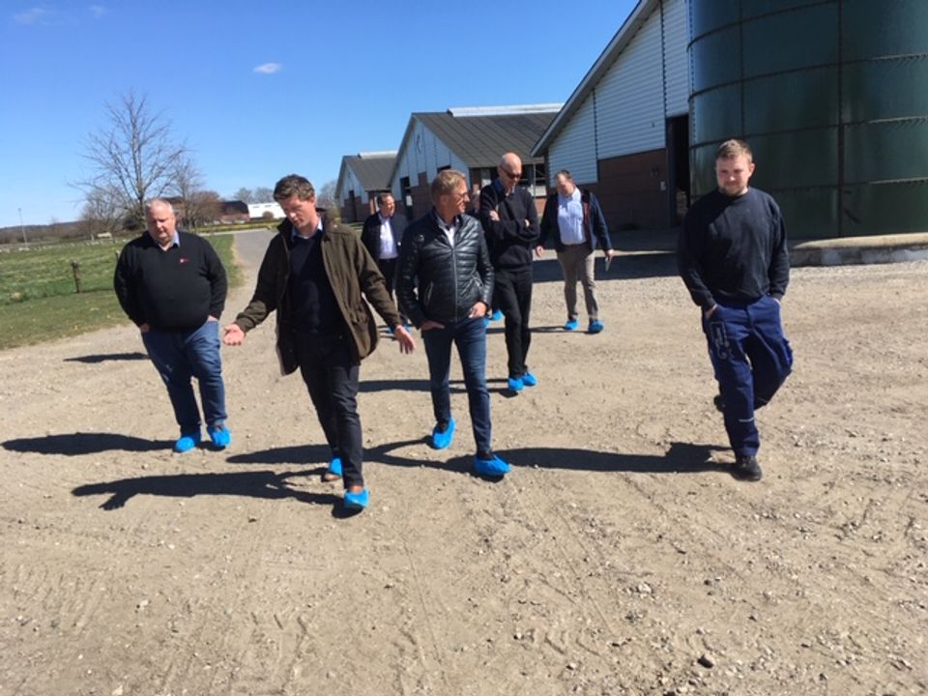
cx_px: 464
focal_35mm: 29
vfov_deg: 48.2
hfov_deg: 61.7
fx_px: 777
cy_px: 348
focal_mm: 4.15
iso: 25
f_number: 2.2
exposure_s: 1/1282
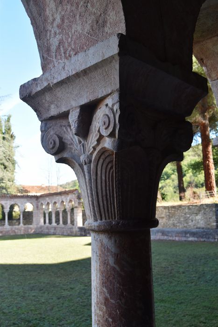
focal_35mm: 39
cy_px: 164
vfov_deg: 49.5
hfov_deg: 34.2
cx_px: 109
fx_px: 354
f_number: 8
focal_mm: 26
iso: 400
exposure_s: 1/200
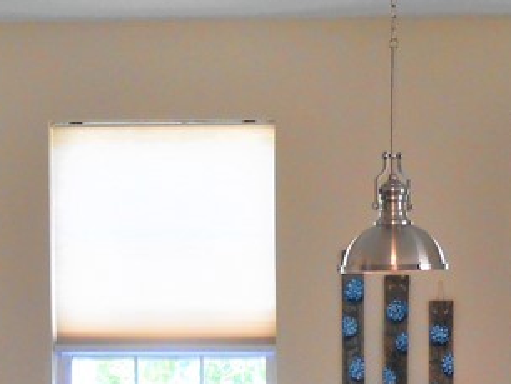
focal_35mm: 87
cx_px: 349
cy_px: 442
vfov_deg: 16.4
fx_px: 1285
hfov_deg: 22.4
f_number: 3.5
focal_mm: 4.6
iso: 125
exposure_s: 1/30
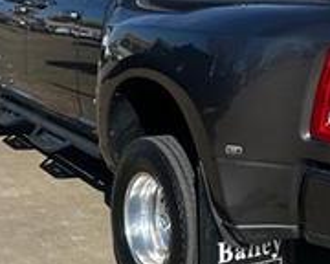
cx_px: 240
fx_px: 693
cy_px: 94
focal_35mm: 71
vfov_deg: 21.5
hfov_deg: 26.5
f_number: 1.5
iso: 50
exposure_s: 1/4630
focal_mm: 5.7
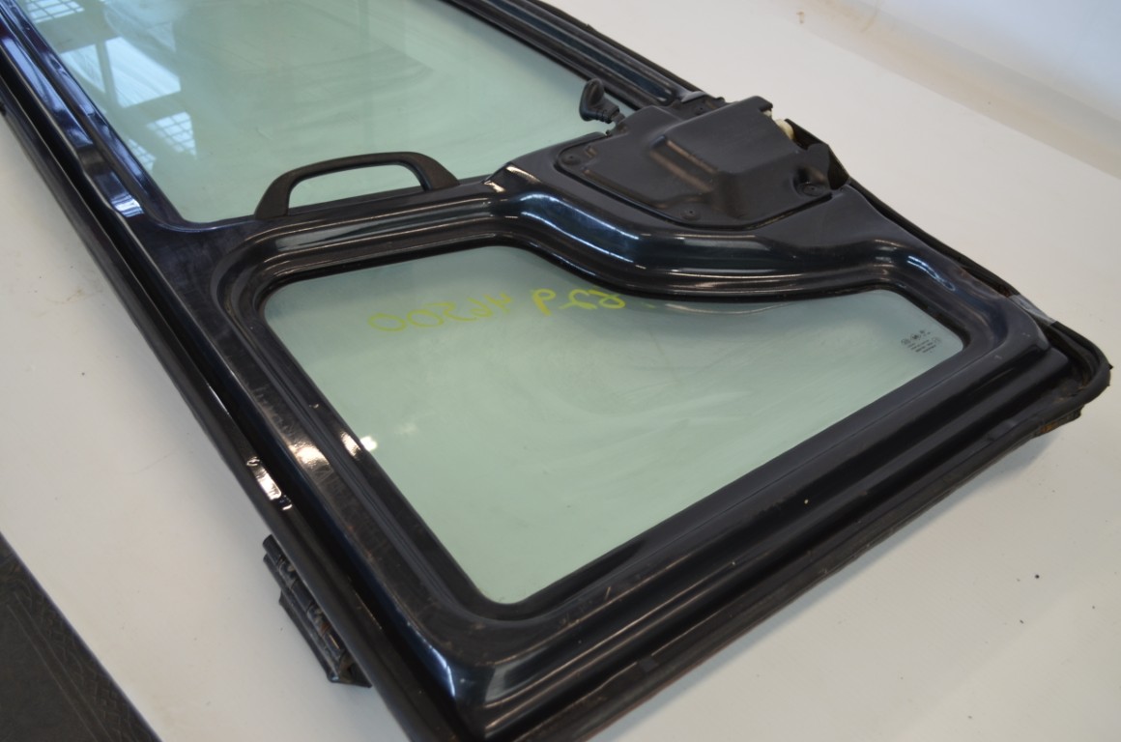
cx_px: 560
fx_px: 1025
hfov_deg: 57.3
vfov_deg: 39.8
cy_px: 371
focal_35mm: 33
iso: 400
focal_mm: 22
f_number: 4.5
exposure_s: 1/80
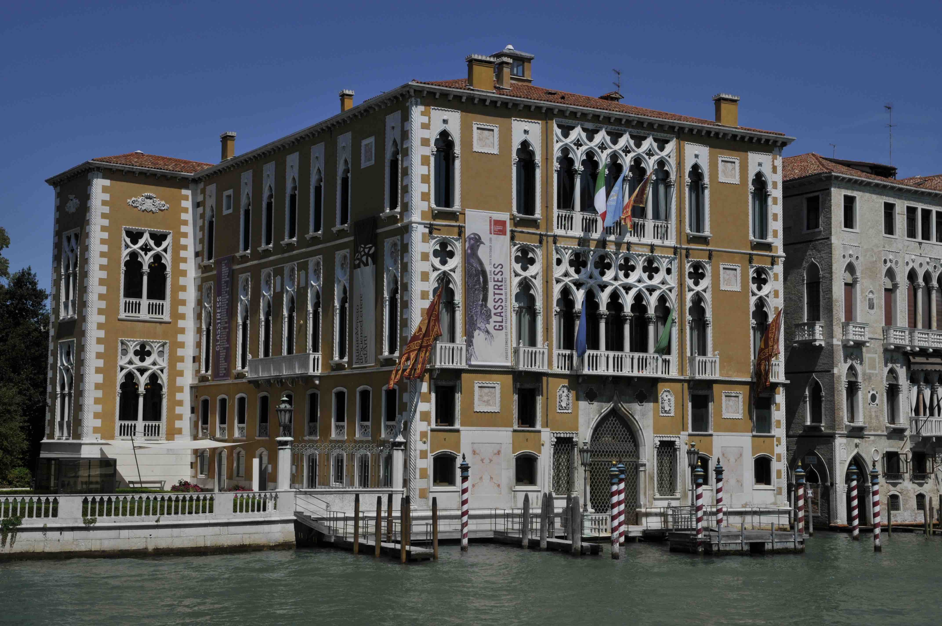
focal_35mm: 52
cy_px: 313
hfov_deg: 37.9
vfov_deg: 25.7
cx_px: 471
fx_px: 1372
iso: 200
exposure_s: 1/750
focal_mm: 35
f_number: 13
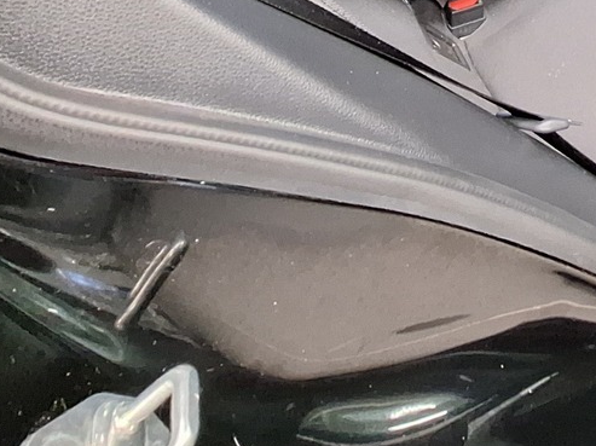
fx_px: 654
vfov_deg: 29.0
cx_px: 683
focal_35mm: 38
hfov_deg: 38.7
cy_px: -163
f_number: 2.2
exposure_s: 1/20
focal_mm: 1.74
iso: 640
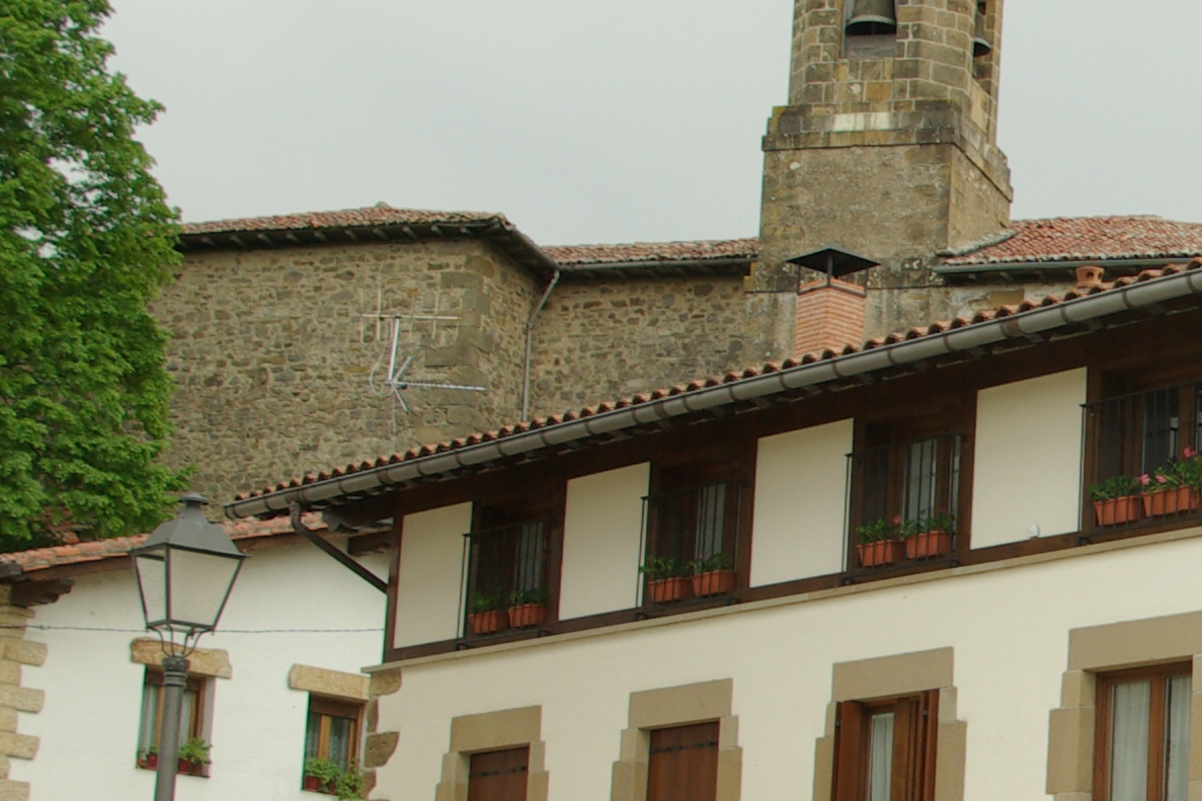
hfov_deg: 19.8
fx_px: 3271
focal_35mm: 98
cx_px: 1375
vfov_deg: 13.9
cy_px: 566
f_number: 6.7
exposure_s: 1/250
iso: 200
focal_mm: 20
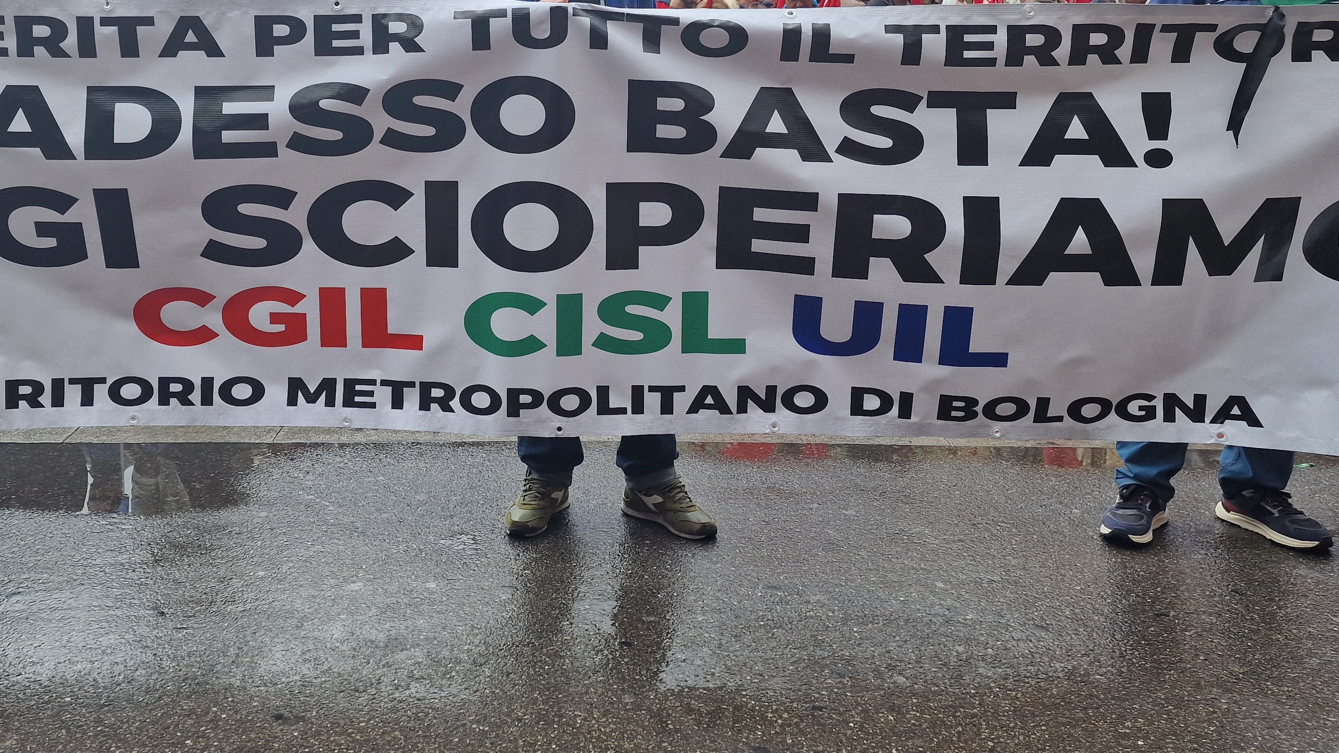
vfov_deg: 32.1
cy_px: 177
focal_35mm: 36
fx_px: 1278
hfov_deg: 54.9
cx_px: 544
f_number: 1.8
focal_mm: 6.4
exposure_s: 1/180
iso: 50
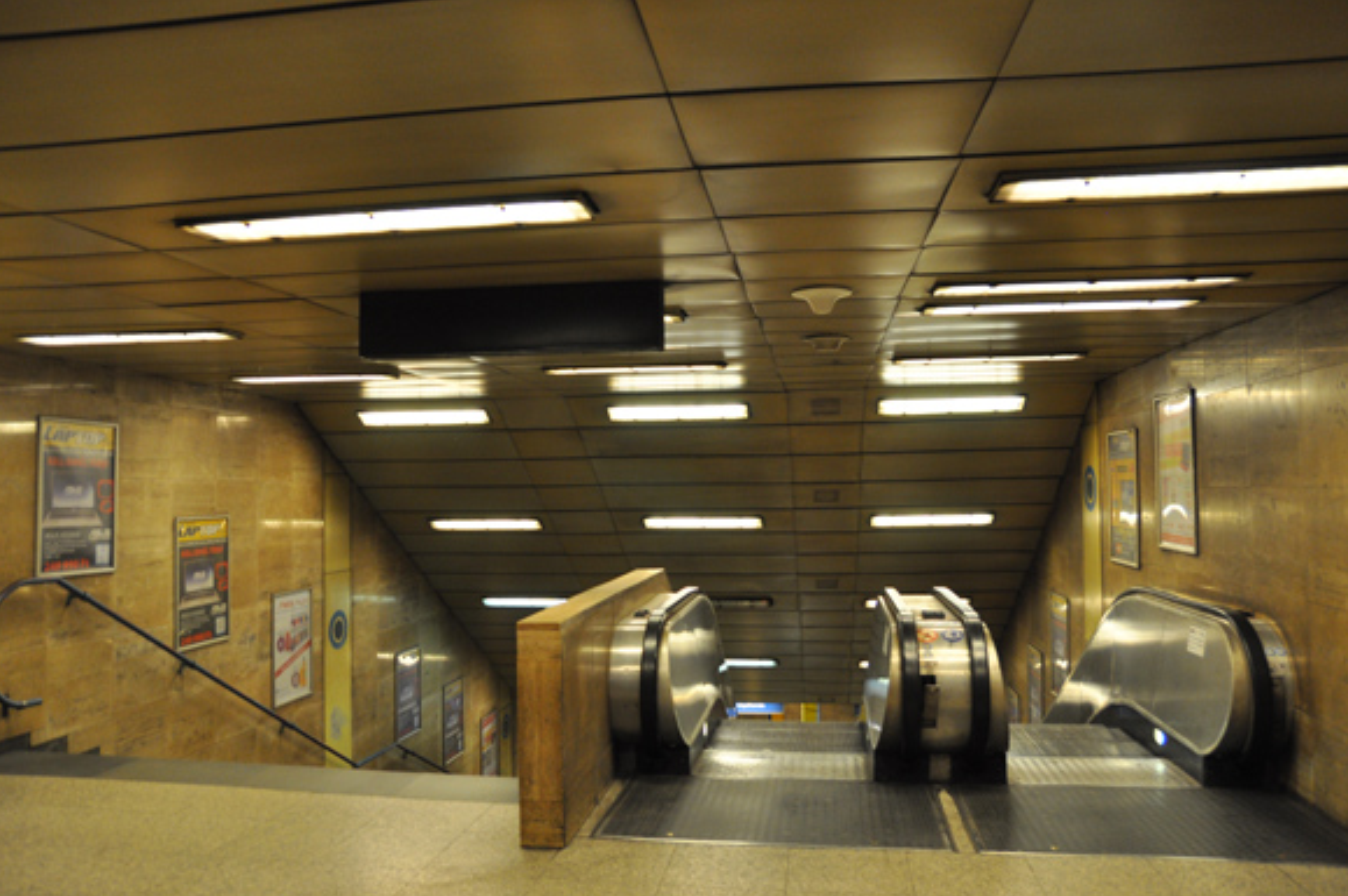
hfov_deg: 68.4
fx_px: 992
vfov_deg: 48.6
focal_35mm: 27
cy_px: 456
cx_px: 650
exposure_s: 1/60
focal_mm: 17
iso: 800
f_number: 4
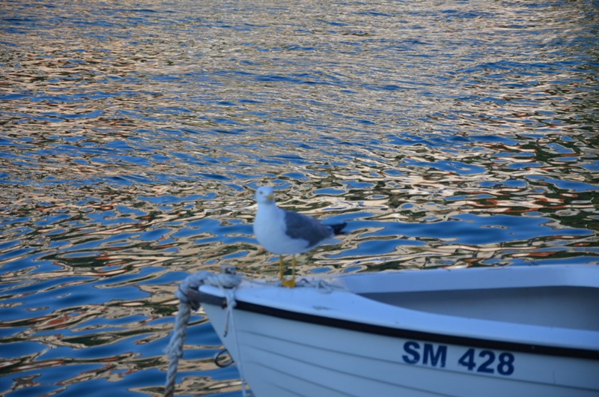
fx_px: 2615
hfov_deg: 13.1
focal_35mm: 158
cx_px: 300
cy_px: 198
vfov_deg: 8.7
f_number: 6.3
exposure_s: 1/160
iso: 200
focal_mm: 105
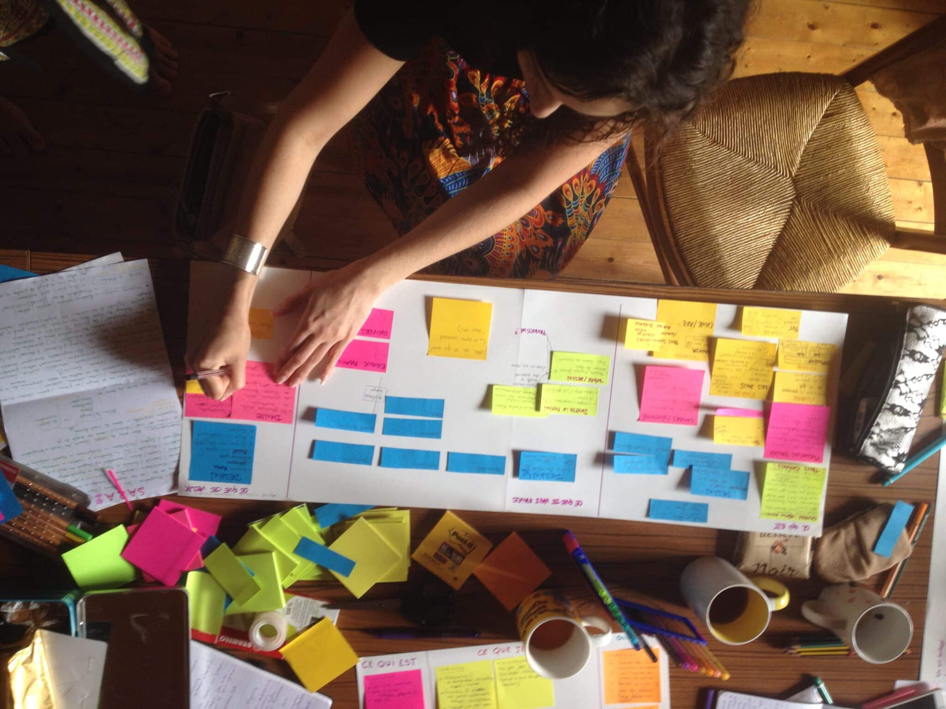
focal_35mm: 35
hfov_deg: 52.6
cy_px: 354
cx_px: 473
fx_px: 956
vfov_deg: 40.7
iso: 50
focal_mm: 4.28
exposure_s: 1/24
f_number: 2.4
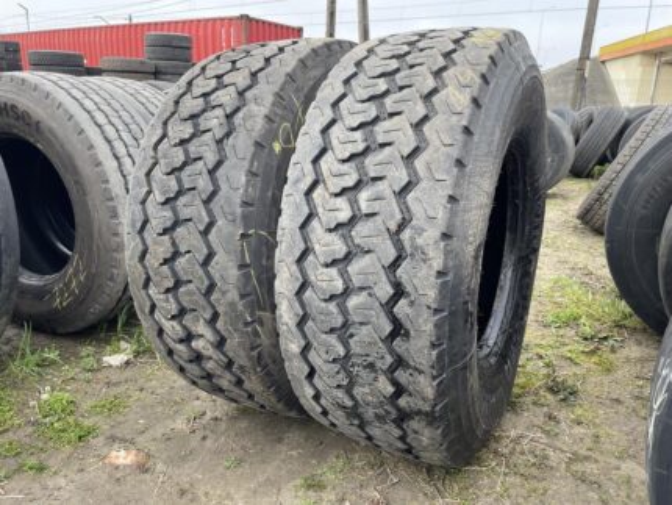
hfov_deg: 67.3
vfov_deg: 53.1
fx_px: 505
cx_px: 336
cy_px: 252
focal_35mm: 26
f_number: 1.6
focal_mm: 4.2
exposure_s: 1/421
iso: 32
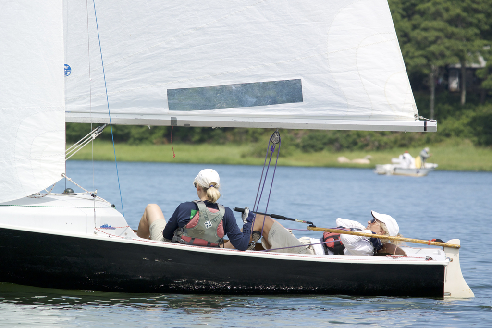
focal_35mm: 452
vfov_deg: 3.0
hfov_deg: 4.6
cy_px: 164
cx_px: 246
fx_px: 6178
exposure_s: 1/640
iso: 160
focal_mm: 167.5
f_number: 5.3
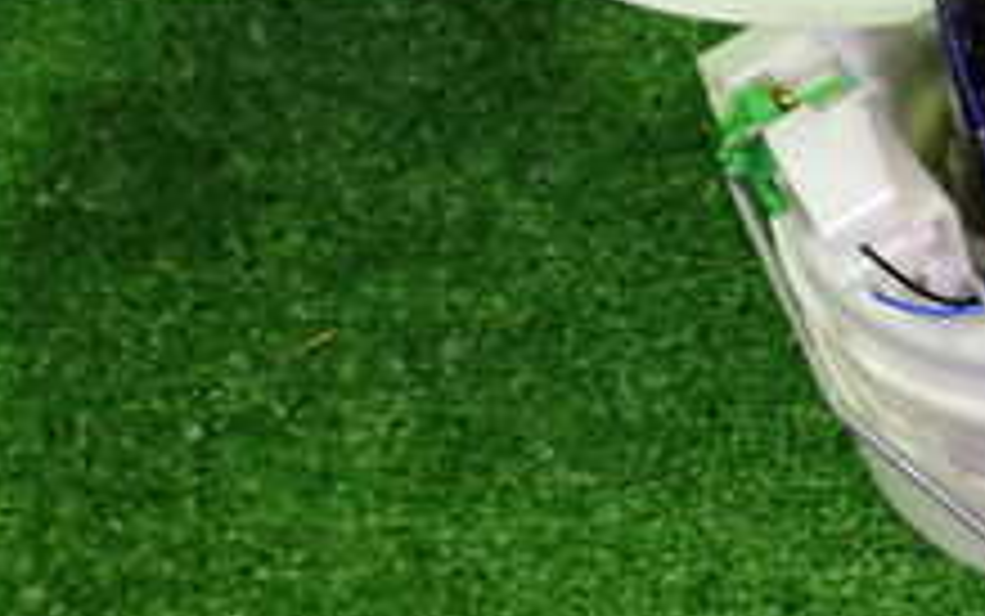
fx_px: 2336
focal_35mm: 87
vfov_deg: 14.6
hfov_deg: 22.7
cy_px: -99
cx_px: 1039
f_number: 2.3
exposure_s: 1/30
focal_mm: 5.4
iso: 800
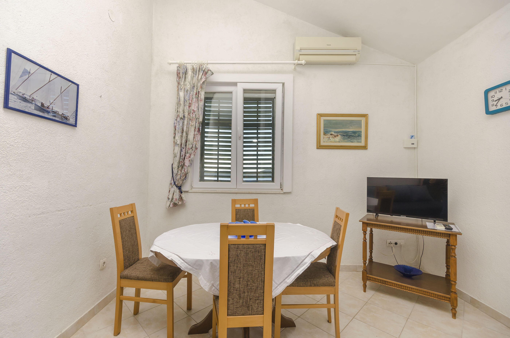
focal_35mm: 15
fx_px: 212
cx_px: 255
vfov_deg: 77.1
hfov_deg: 100.5
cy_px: 169
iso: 100
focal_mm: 10
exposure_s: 1/100
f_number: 9
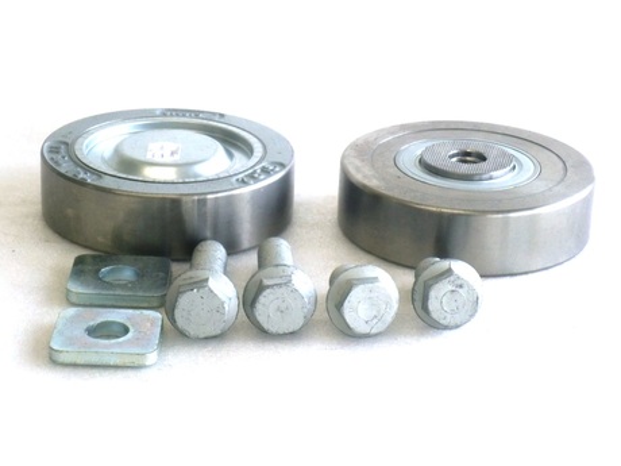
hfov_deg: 22.3
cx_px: 310
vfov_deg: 16.8
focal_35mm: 88
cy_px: 233
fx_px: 1579
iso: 160
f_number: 5.4
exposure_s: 1/80
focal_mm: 15.81
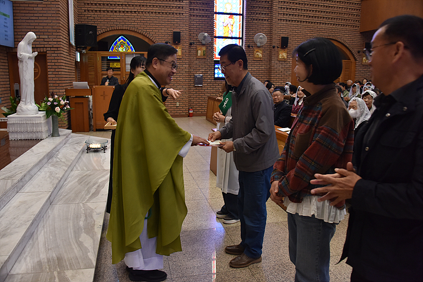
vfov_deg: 46.4
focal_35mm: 28
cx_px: 212
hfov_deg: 65.5
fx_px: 329
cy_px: 141
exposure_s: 1/125
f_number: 4.5
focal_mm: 28
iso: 1600
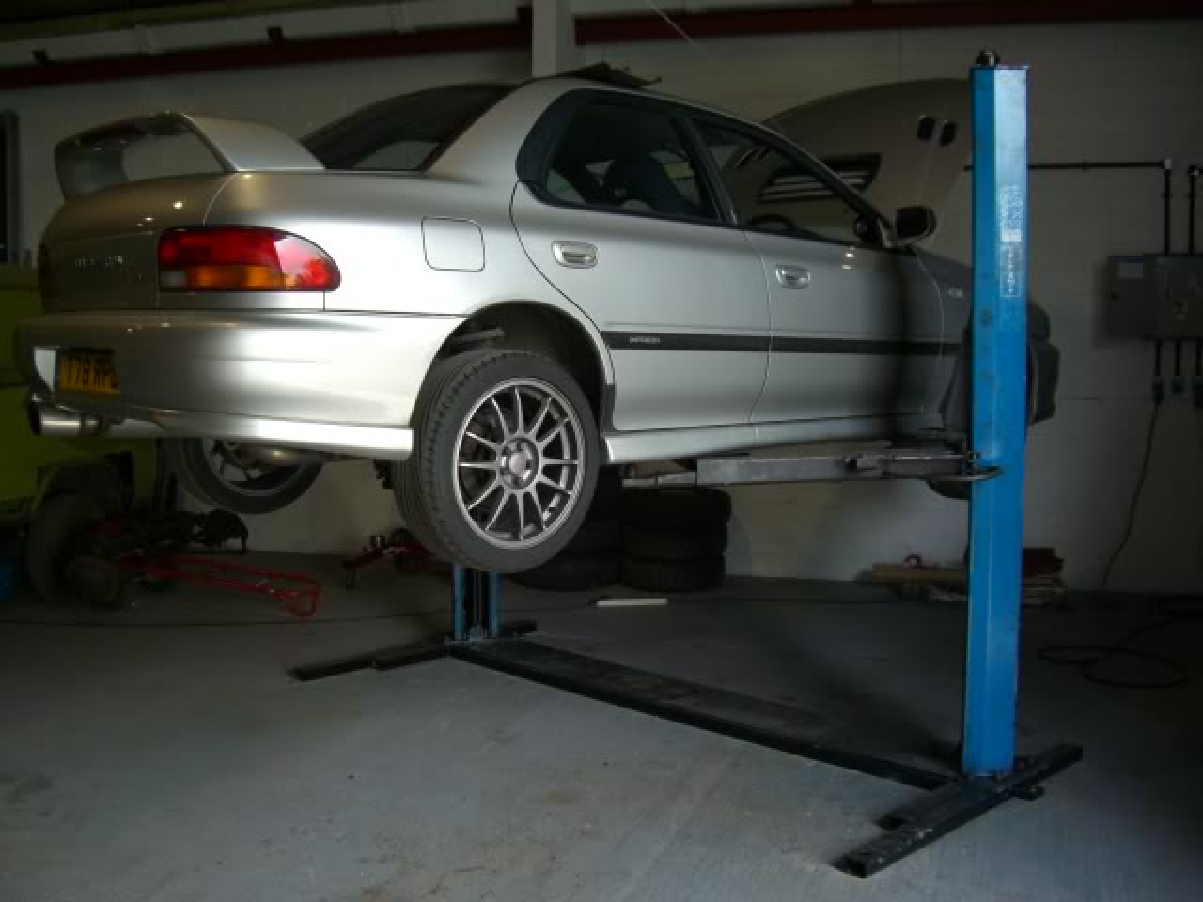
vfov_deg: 37.7
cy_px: 451
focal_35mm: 38
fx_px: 1321
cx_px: 602
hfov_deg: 49.0
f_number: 2.8
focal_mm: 7.9
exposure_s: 1/200
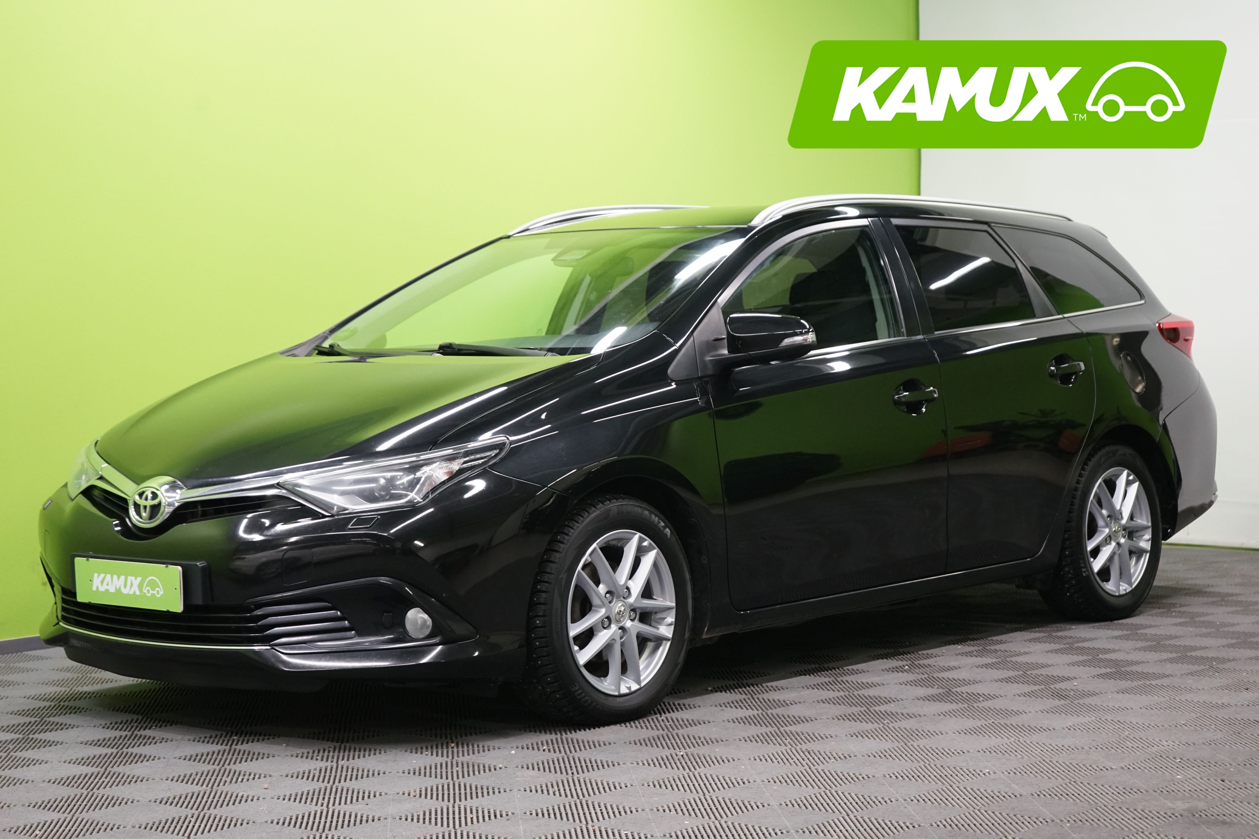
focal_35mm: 70
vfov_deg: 19.5
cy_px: 420
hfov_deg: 28.8
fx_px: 2448
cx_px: 630
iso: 2000
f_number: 5.6
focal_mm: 70
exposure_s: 1/80
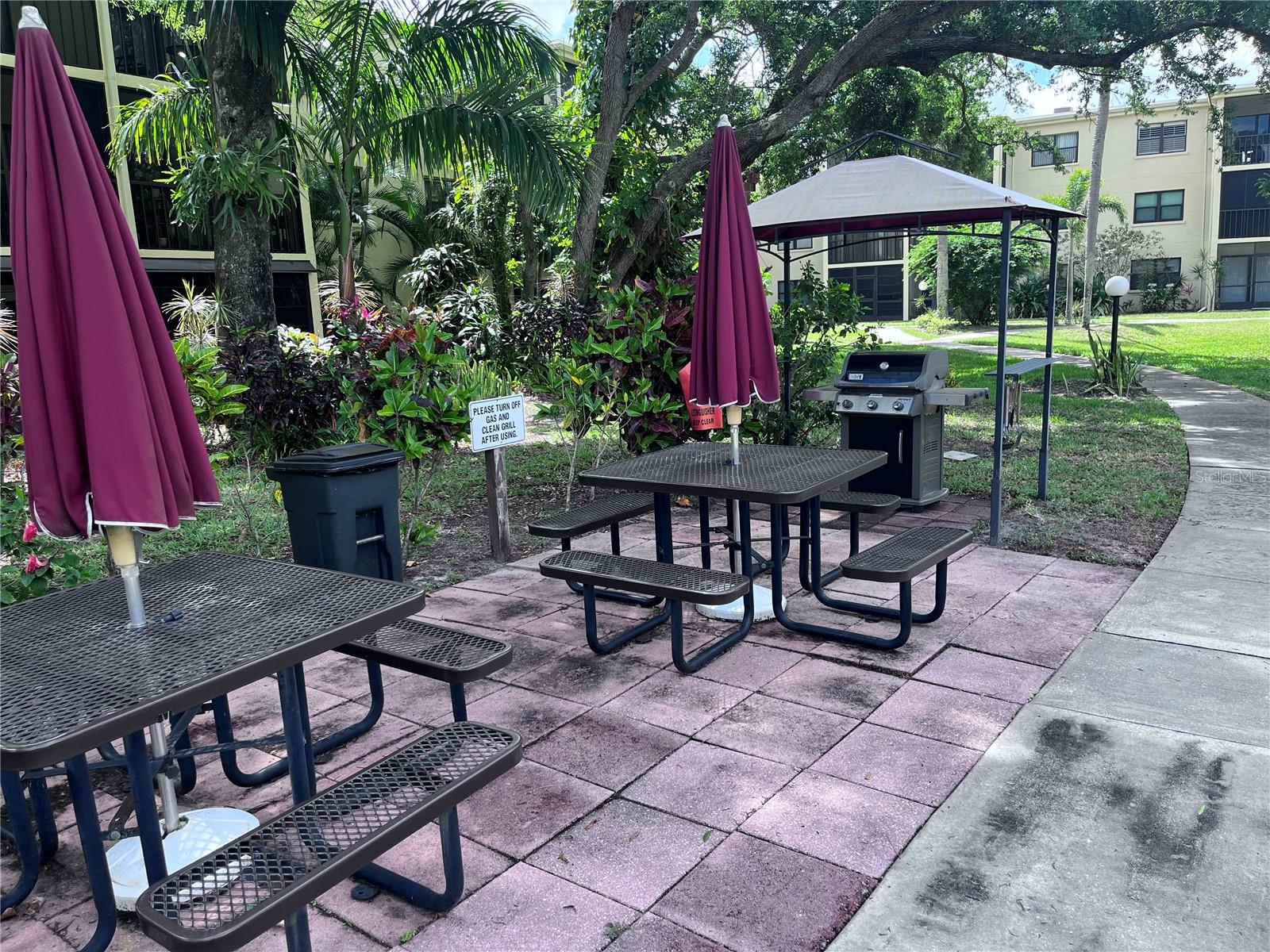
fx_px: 954
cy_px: 476
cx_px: 635
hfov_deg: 67.3
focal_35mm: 26
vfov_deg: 53.1
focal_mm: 5.1
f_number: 1.6
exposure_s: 1/621
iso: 50
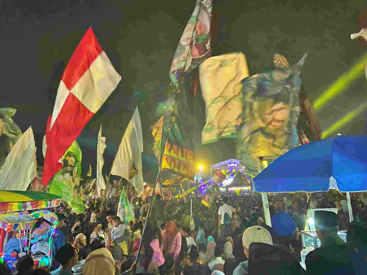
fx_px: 276
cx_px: 184
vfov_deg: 53.1
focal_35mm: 26
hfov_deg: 67.3
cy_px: 138
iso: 1250
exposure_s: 1/22
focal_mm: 4.25
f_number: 1.8
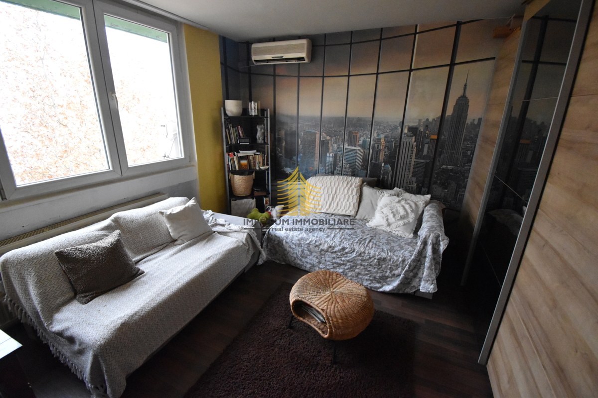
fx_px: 249
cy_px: 199
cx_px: 299
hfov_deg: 100.4
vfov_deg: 77.3
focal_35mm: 15
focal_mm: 10
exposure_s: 1/400
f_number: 4.5
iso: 6400
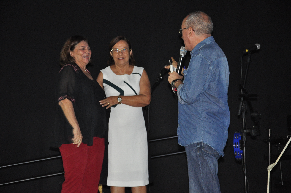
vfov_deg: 12.1
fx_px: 908
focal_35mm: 112
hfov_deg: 18.2
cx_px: 146
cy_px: 96
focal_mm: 75
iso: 1600
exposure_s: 1/60
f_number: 5.3
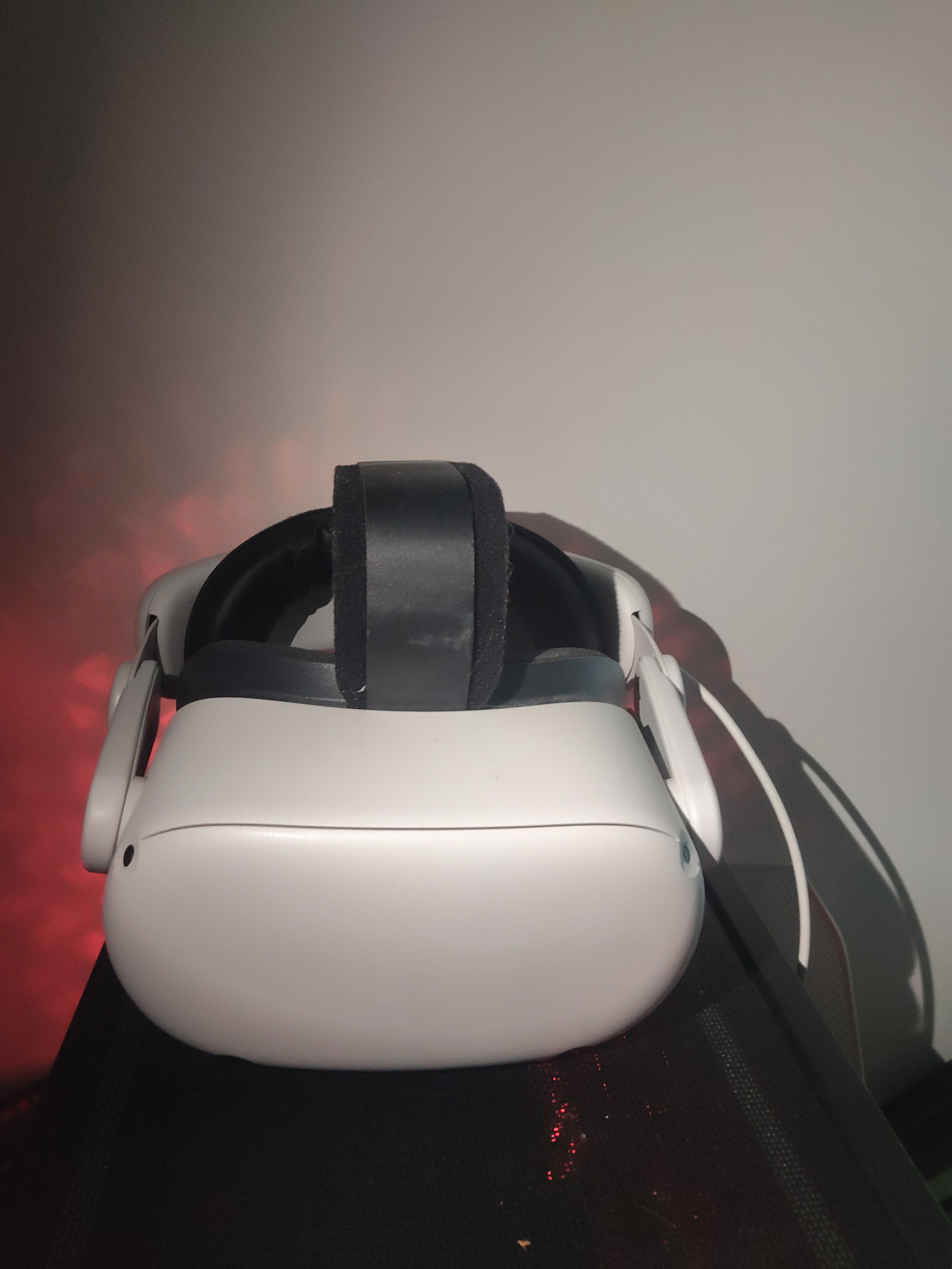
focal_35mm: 25
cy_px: 634
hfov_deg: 54.9
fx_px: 917
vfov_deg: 69.4
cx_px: 476
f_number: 1.8
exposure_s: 1/16.7
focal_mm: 4.15
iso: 1274
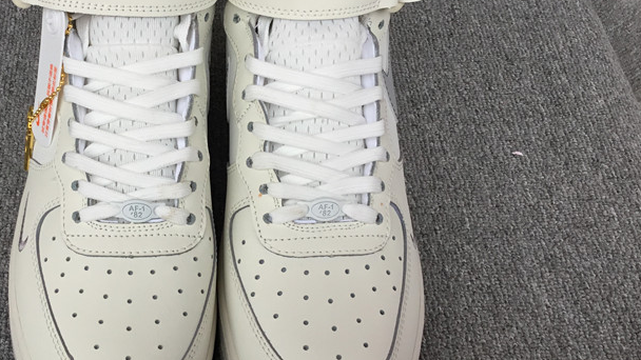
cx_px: 198
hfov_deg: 40.6
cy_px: 163
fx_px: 850
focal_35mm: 50
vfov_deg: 23.9
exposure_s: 1/260
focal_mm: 3.3
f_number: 2.4
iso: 25
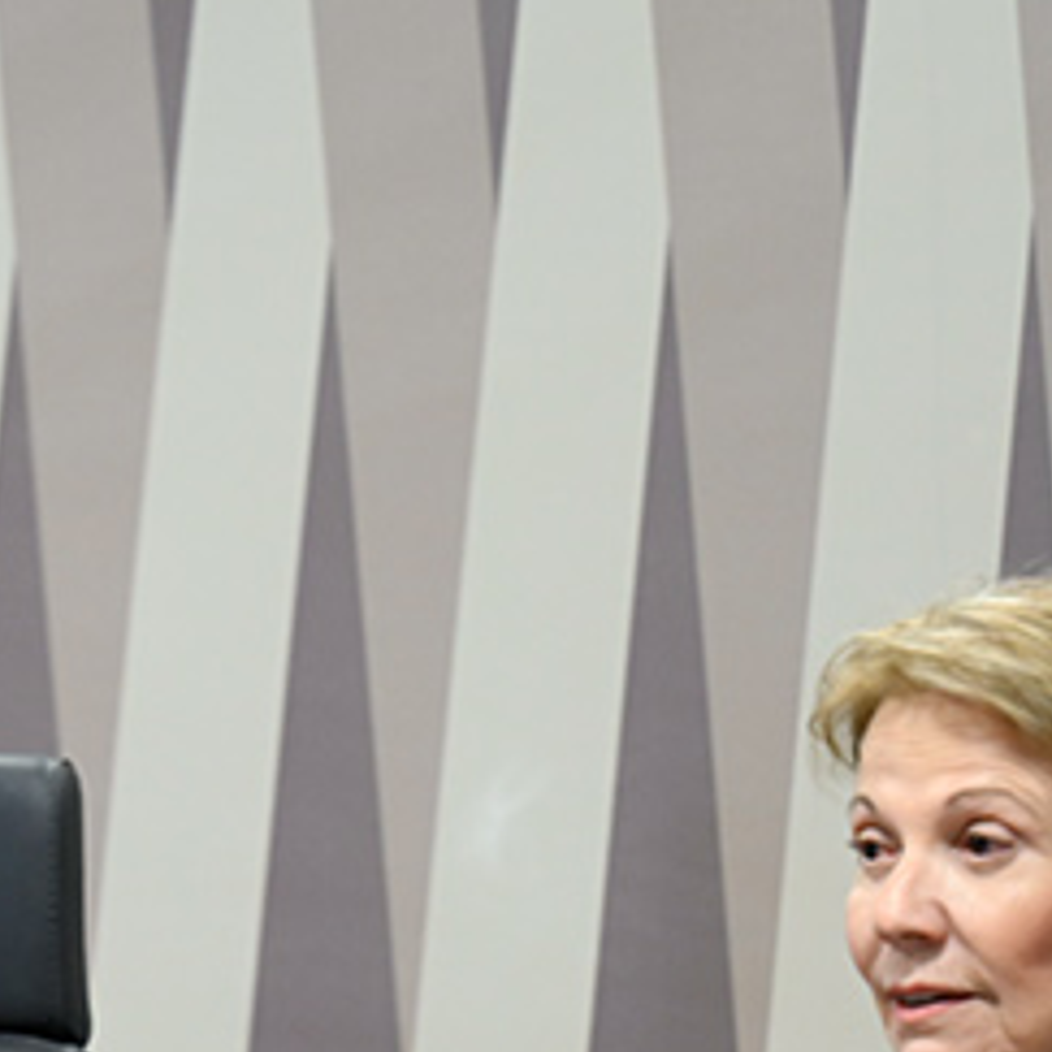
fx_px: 11862
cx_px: -65
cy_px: 918
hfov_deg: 5.1
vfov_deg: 5.1
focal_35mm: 345
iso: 1600
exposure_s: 1/160
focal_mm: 115
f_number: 2.8
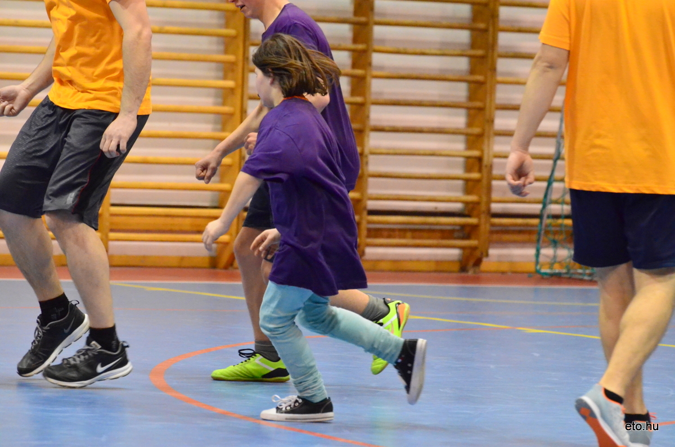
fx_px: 4631
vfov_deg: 5.5
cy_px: 224
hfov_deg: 8.3
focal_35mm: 248
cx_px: 338
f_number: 5
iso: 6400
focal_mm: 165
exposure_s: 1/500
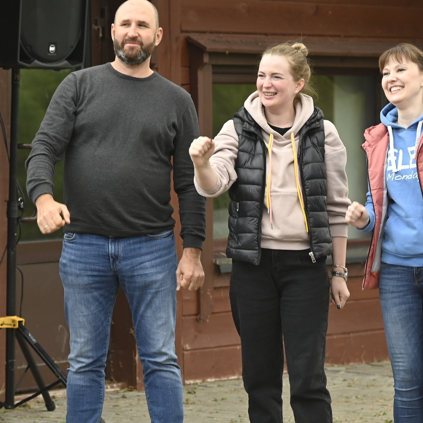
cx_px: 341
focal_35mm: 221
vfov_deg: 7.9
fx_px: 3055
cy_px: 205
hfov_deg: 7.9
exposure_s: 1/250
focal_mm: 95
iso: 160
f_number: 4
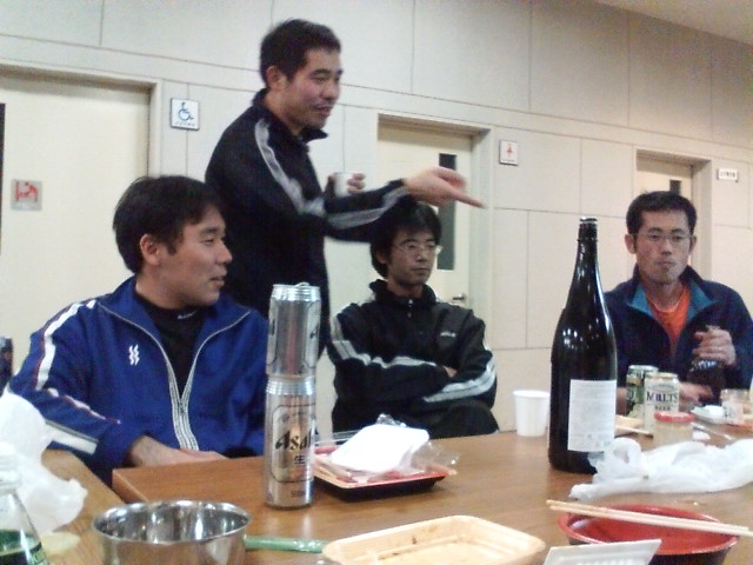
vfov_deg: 48.2
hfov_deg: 61.7
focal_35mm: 29
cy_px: 282
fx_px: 631
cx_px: 376
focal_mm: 3.73
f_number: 3.5
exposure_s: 1/21.3
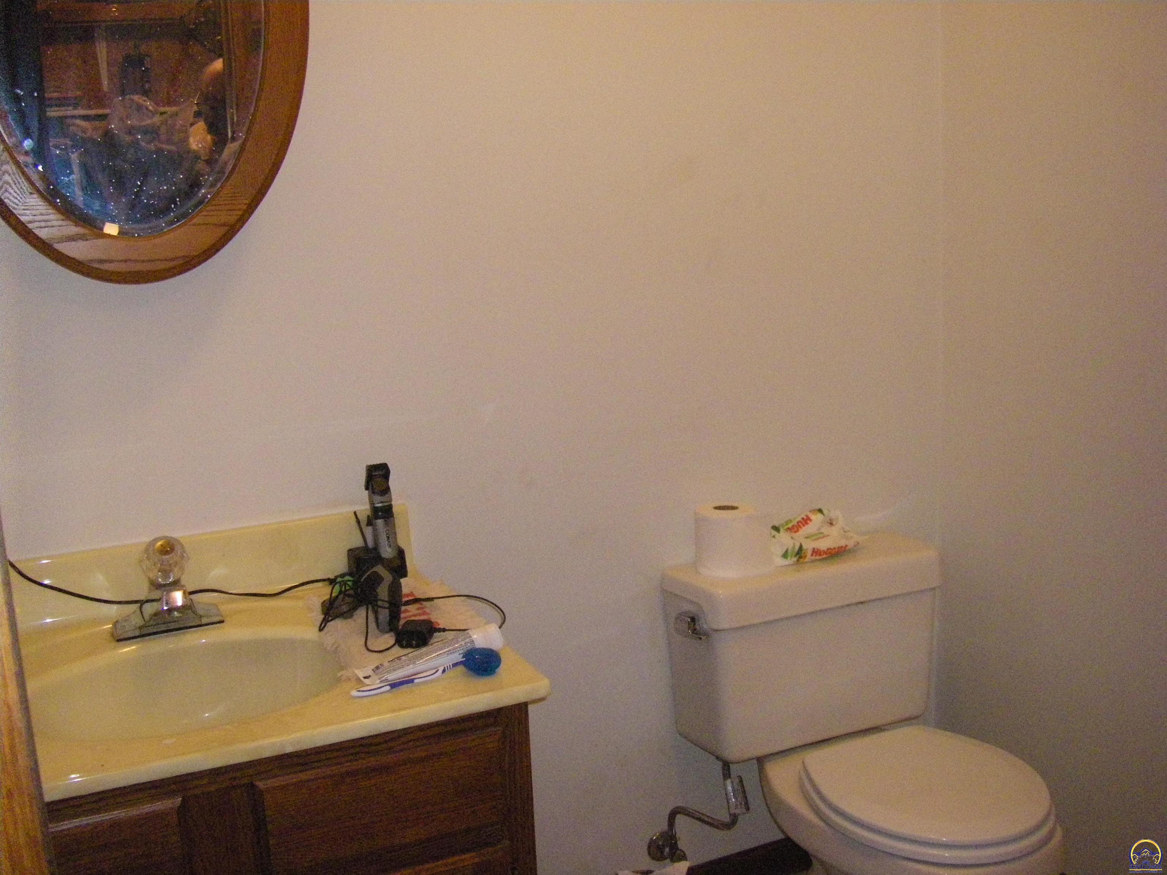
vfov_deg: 37.7
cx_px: 584
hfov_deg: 49.0
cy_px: 438
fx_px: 1281
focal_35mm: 38
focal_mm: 6.3
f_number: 3.5
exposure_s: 1/50
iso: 800
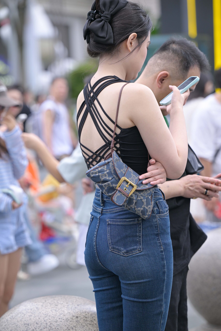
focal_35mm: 145
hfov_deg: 9.5
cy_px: 166
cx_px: 110
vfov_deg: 14.2
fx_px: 1335
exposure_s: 1/400
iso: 320
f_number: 4
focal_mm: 145
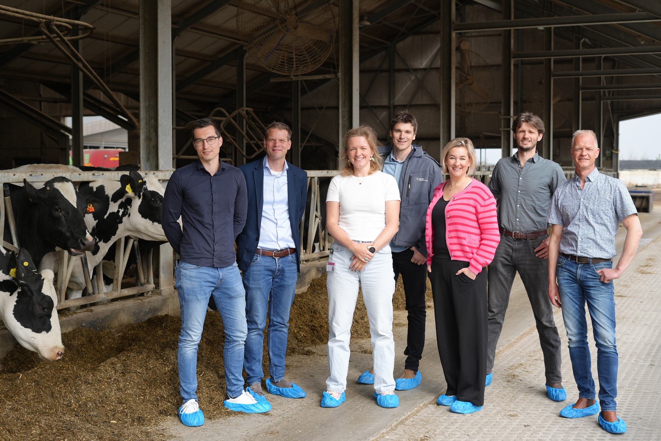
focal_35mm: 50
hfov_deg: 39.6
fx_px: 918
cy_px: 220
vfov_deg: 27.0
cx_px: 330
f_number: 4
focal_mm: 50
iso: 100
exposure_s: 1/250
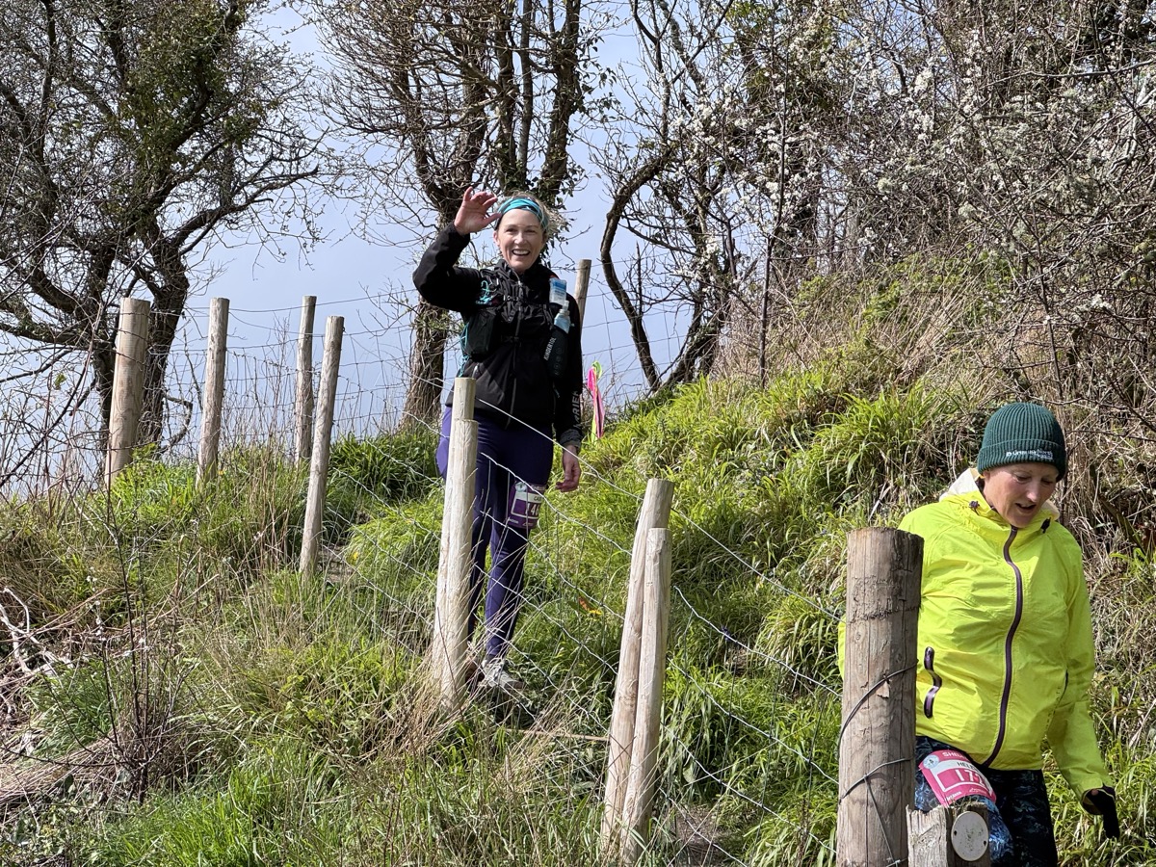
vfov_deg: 19.1
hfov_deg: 25.3
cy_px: 434
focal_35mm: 77
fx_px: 2571
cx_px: 578
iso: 25
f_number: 2.8
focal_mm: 9
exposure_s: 1/834
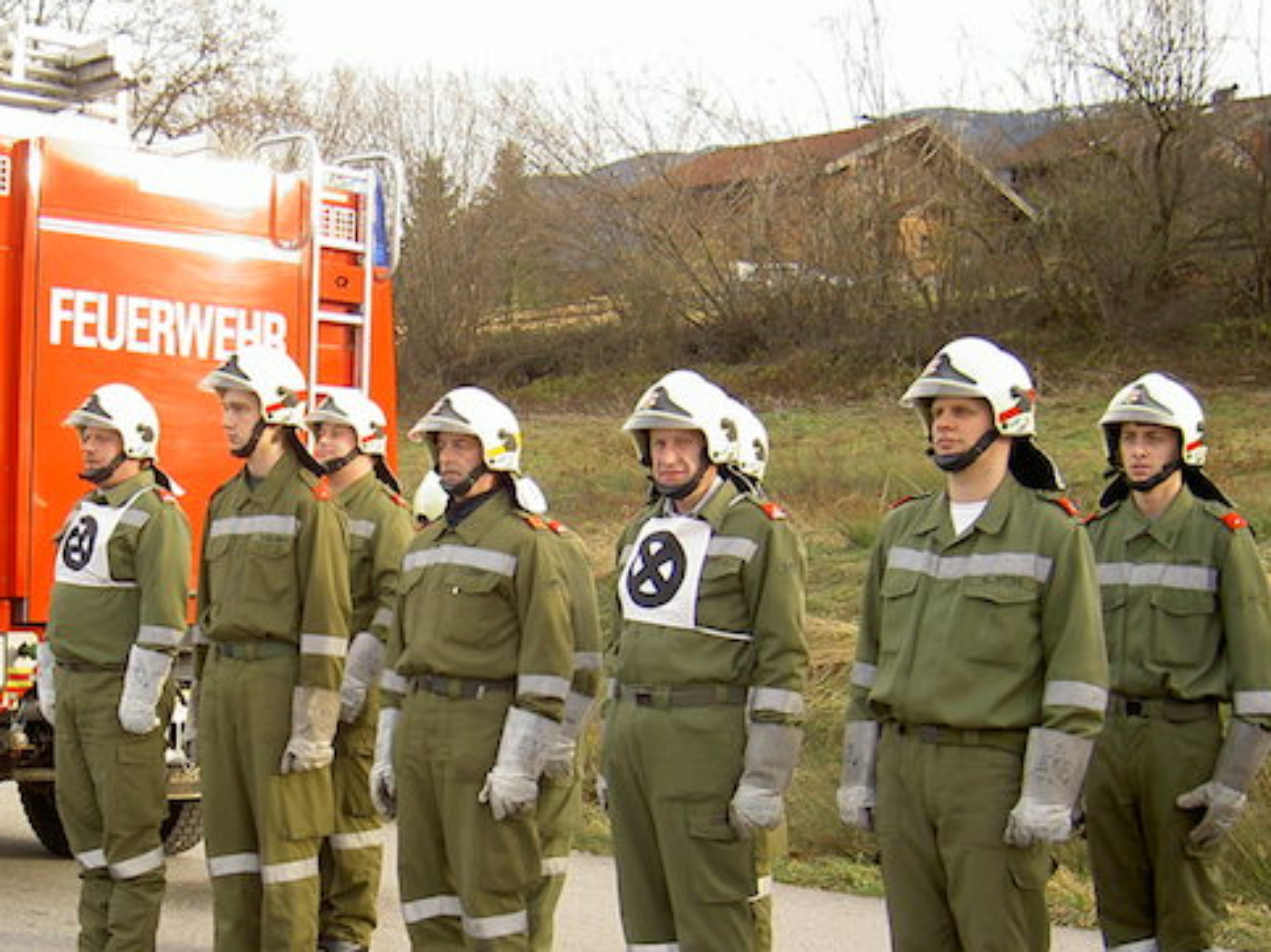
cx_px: 329
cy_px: 660
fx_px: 2276
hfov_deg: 30.7
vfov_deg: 23.5
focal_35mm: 62
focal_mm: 8
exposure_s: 1/100
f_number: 2.8
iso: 100
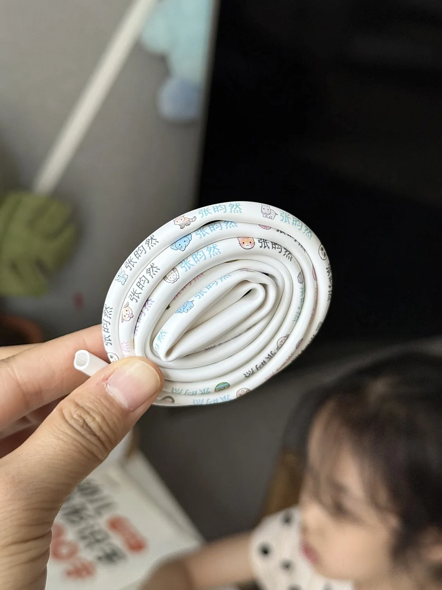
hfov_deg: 30.3
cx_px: 221
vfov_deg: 39.7
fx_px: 817
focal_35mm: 48
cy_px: 295
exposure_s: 1/115
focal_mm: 6.76
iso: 160
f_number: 1.78
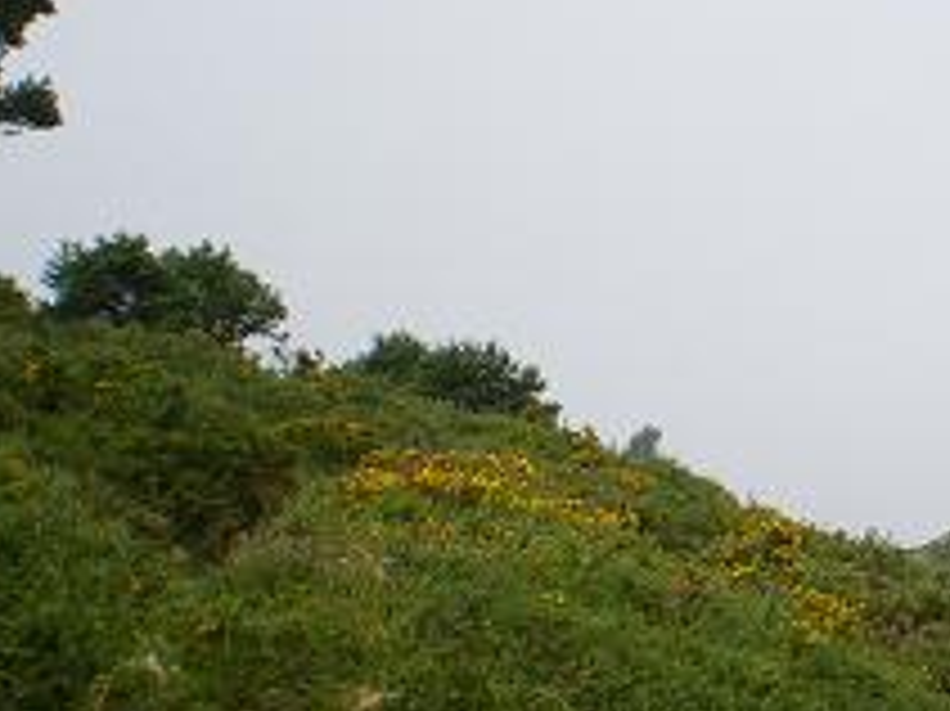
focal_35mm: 95
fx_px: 2606
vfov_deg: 15.3
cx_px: 1067
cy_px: 693
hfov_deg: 19.7
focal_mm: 6.3
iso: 64
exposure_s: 1/250
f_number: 4.6
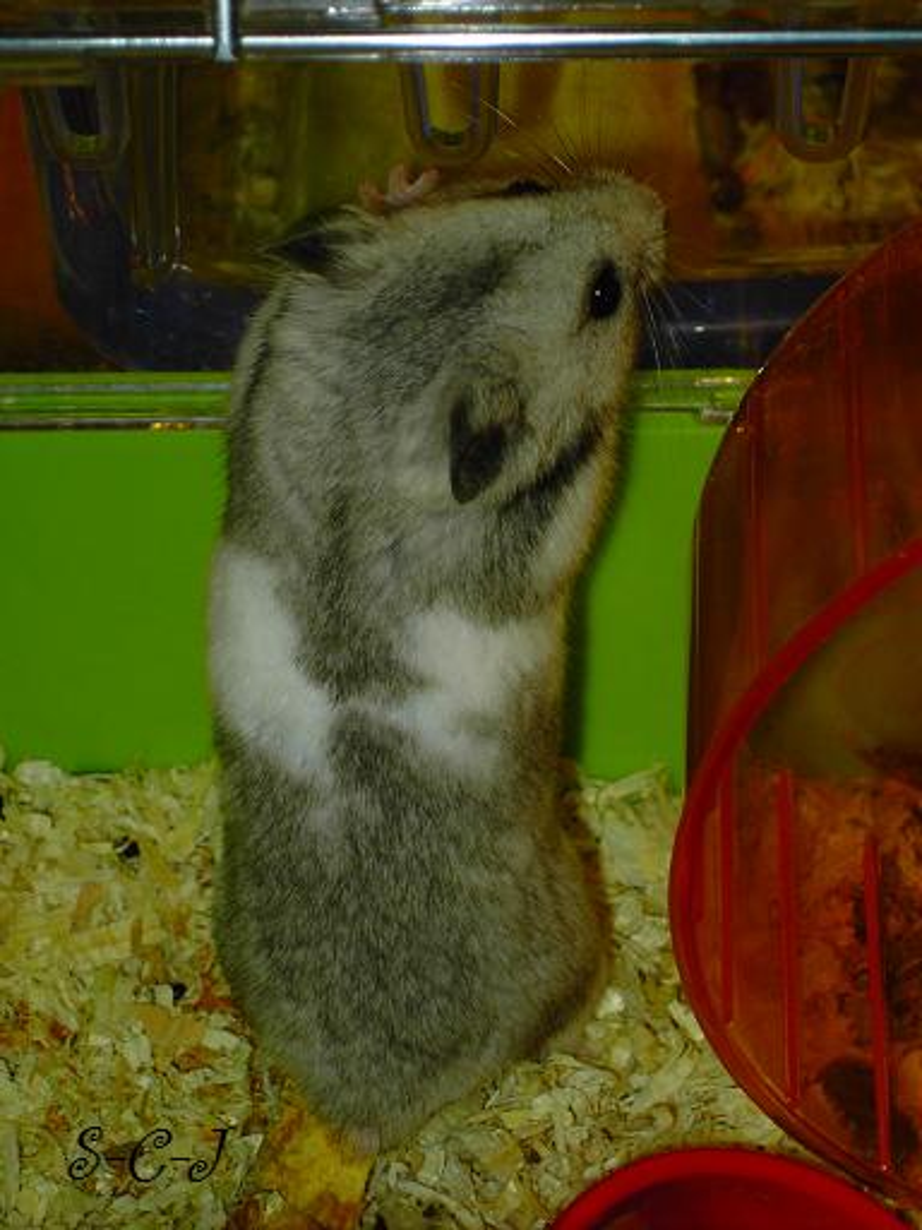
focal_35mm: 105
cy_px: 615
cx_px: 461
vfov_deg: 18.7
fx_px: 3729
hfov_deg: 14.1
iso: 100
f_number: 4.7
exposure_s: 1/50
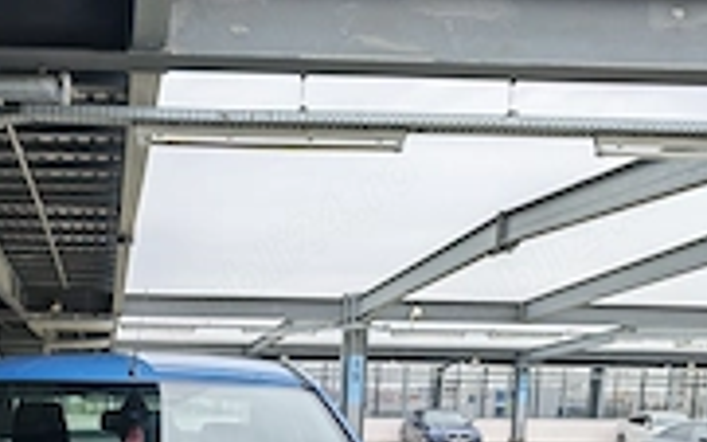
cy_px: 614
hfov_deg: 36.4
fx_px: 1040
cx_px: 152
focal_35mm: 54
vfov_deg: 21.1
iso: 50
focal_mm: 6.55
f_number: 1.6
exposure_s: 1/200
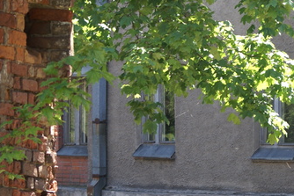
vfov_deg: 4.3
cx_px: 308
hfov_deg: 6.4
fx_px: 2631
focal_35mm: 322
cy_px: 164
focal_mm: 70
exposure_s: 1/60
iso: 100
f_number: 7.1
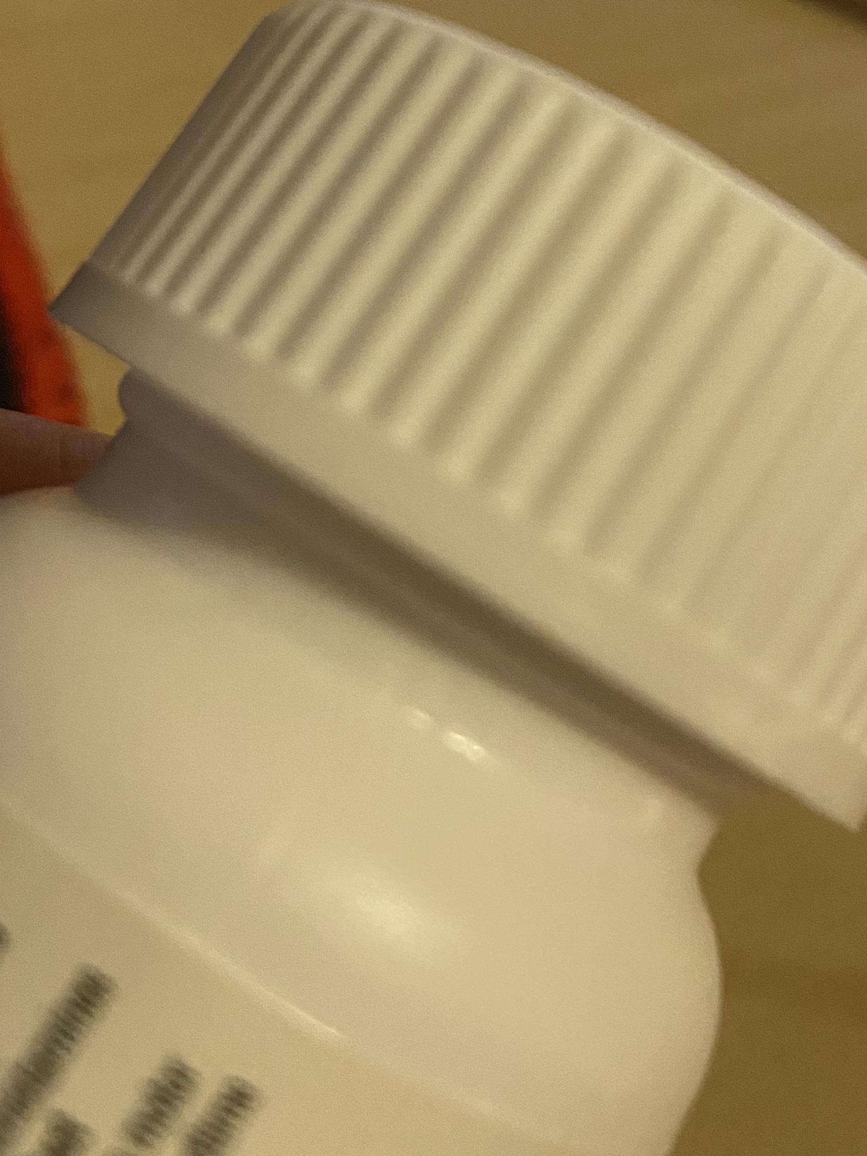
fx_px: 1503
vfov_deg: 40.8
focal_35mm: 45
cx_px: 530
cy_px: 276
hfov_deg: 32.1
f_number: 1.8
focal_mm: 4.25
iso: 500
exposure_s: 1/60
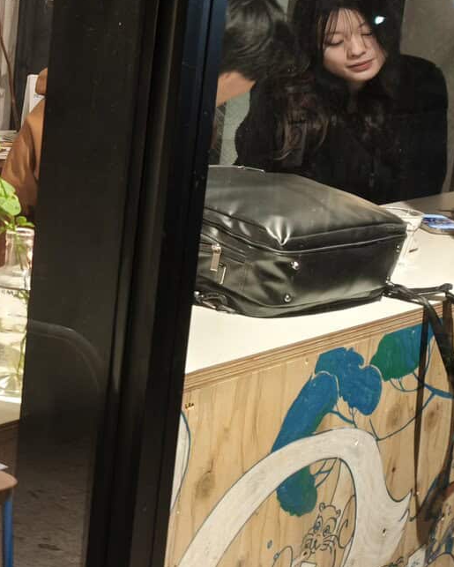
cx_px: -361
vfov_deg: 28.2
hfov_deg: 18.1
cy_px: 220
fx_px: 1125
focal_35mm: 67
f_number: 1.6
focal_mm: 6.5
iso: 1250
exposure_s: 1/25
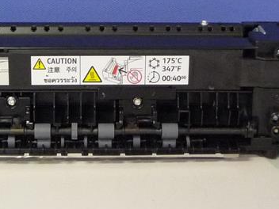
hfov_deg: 19.5
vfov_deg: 14.8
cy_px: 65
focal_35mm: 100
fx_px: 806
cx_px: 62
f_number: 2.8
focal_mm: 4.4
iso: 320
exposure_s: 1/30
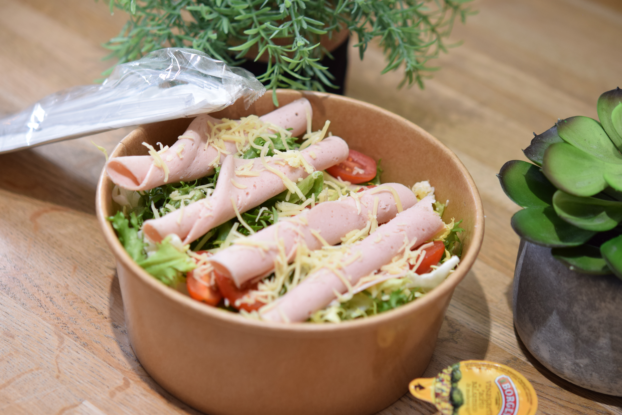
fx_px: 1555
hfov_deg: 22.6
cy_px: 208
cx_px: 311
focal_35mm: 90
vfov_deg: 15.2
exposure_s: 1/100
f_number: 3.5
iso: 500
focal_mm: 60
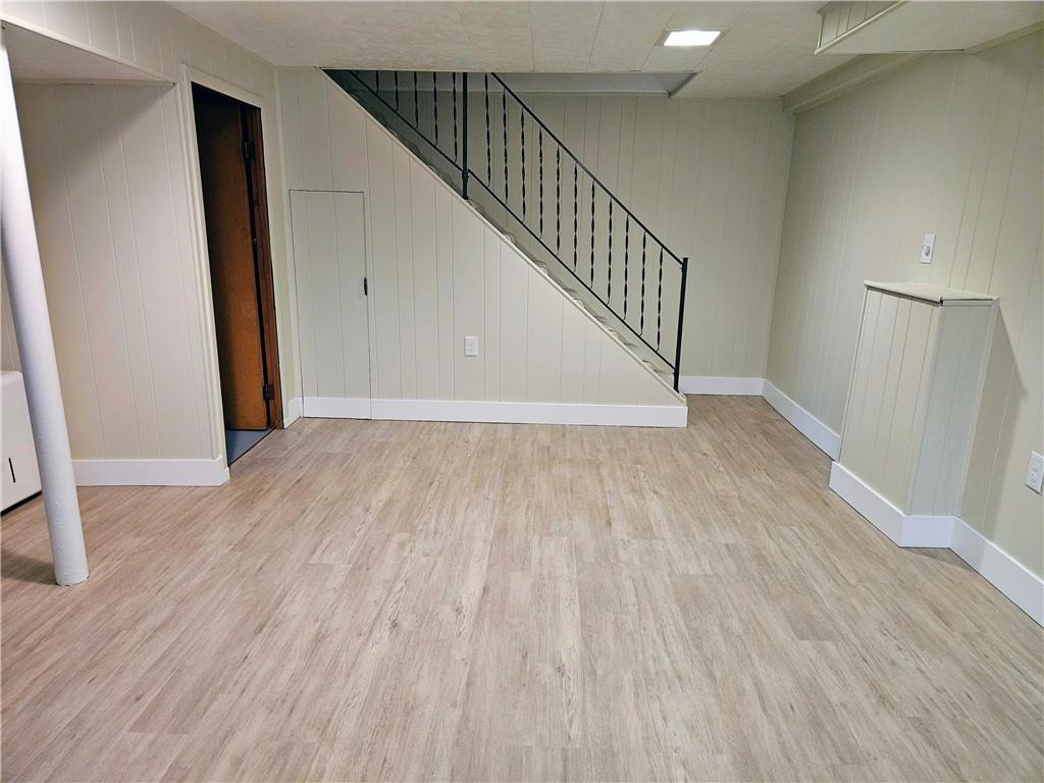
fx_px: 694
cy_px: 392
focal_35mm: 23
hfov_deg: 73.9
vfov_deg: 58.9
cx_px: 522
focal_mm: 5.4
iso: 1000
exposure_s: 1/120
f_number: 1.8
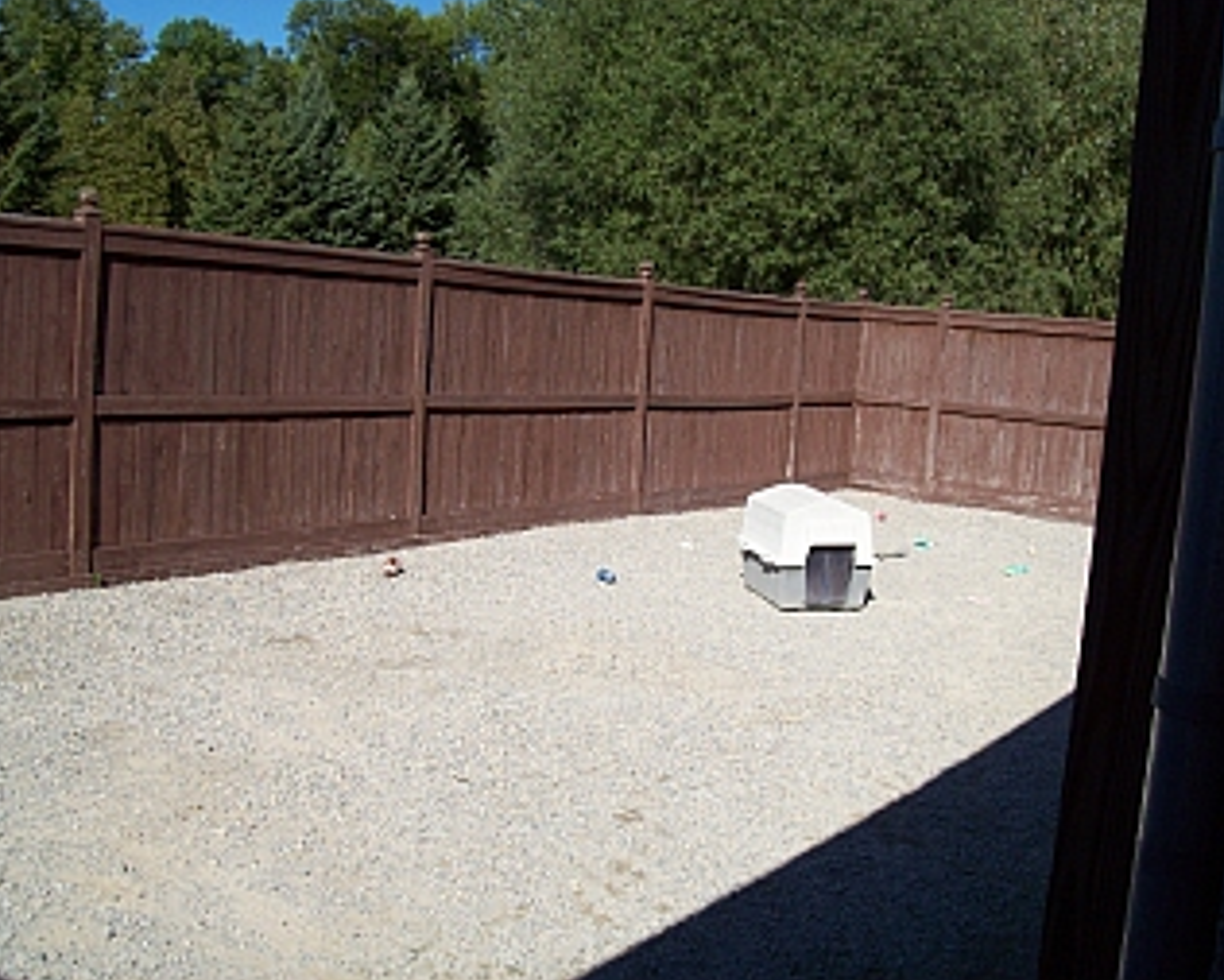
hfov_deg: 47.9
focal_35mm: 38
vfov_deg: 39.2
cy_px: 488
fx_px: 1377
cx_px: 647
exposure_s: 1/715
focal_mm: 6
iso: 80
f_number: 4.8
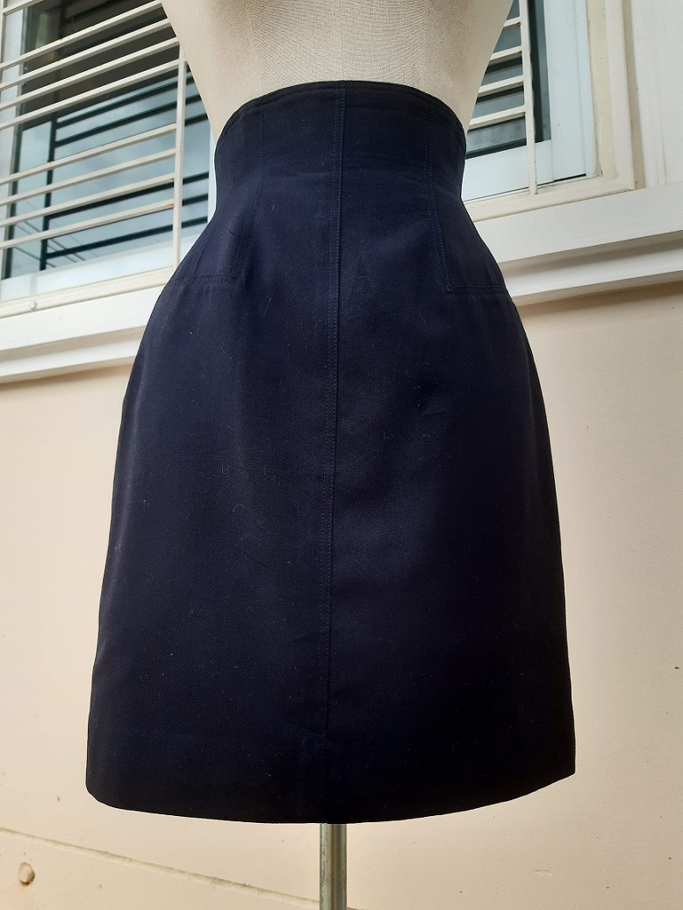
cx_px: 342
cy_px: 455
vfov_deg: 67.3
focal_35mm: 26
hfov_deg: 53.1
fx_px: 684
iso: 40
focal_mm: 3.92
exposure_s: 1/291
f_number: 1.7
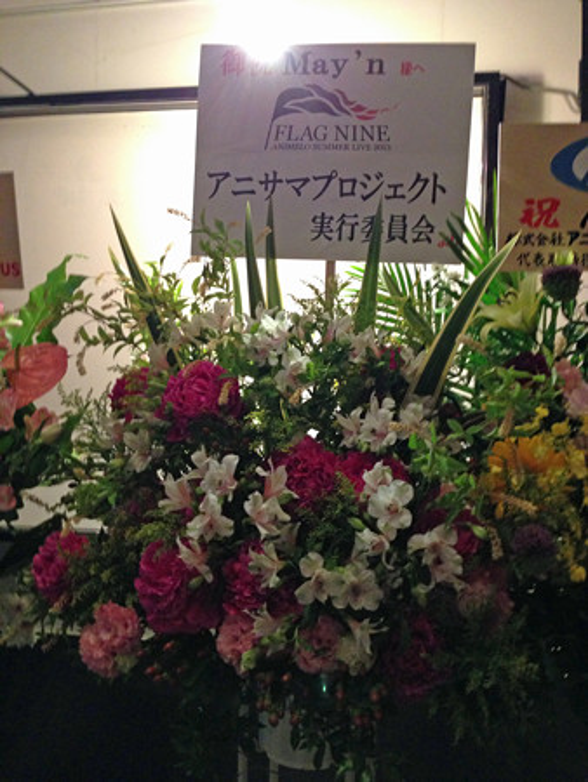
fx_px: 747
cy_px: 391
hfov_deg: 43.0
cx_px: 294
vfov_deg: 55.3
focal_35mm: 33
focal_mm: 4.13
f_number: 2.4
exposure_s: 1/20
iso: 400
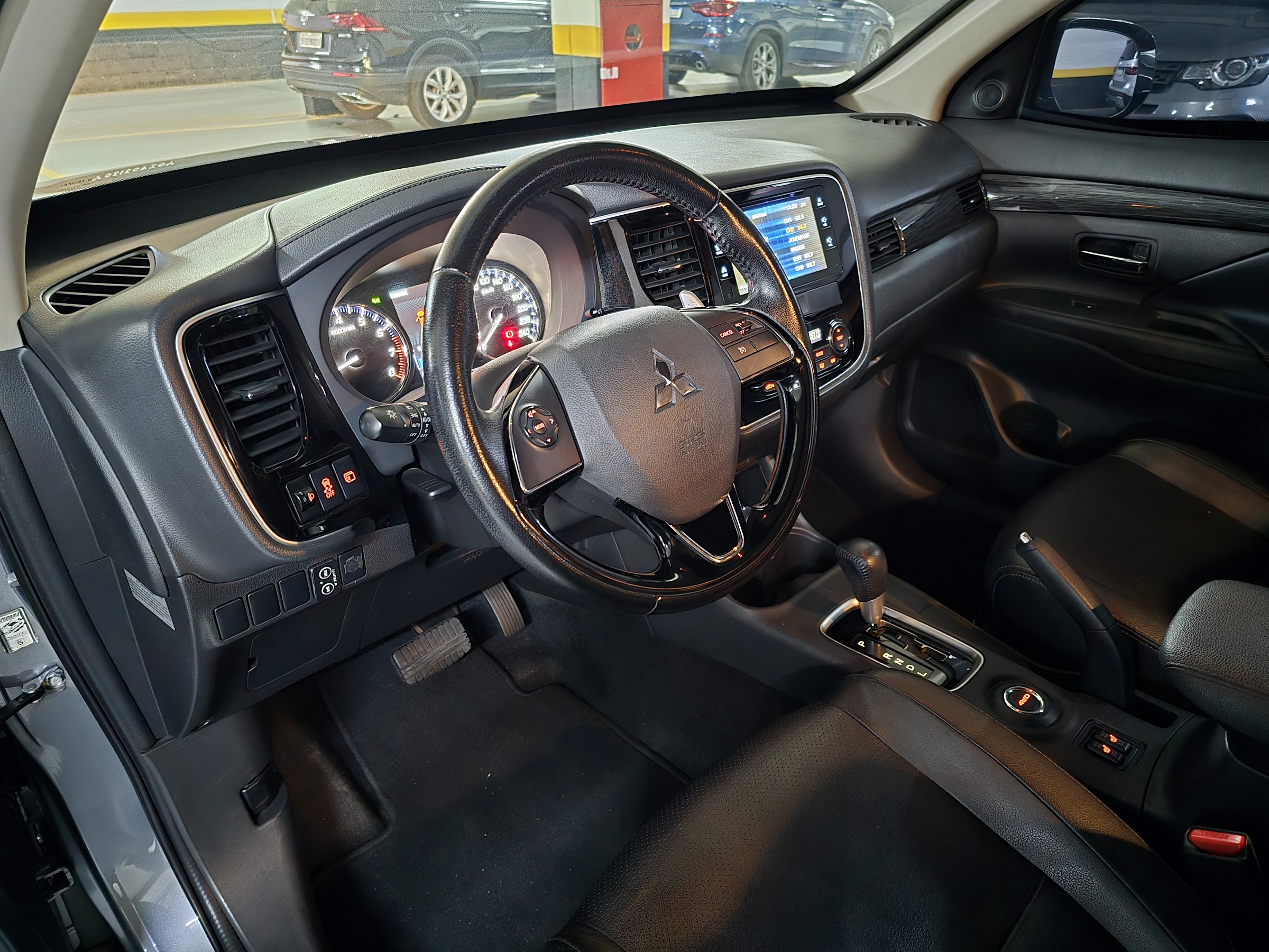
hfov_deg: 73.9
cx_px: 634
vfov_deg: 58.9
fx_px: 843
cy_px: 476
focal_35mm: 23
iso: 3200
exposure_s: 1/9.99
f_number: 1.7
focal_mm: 6.3
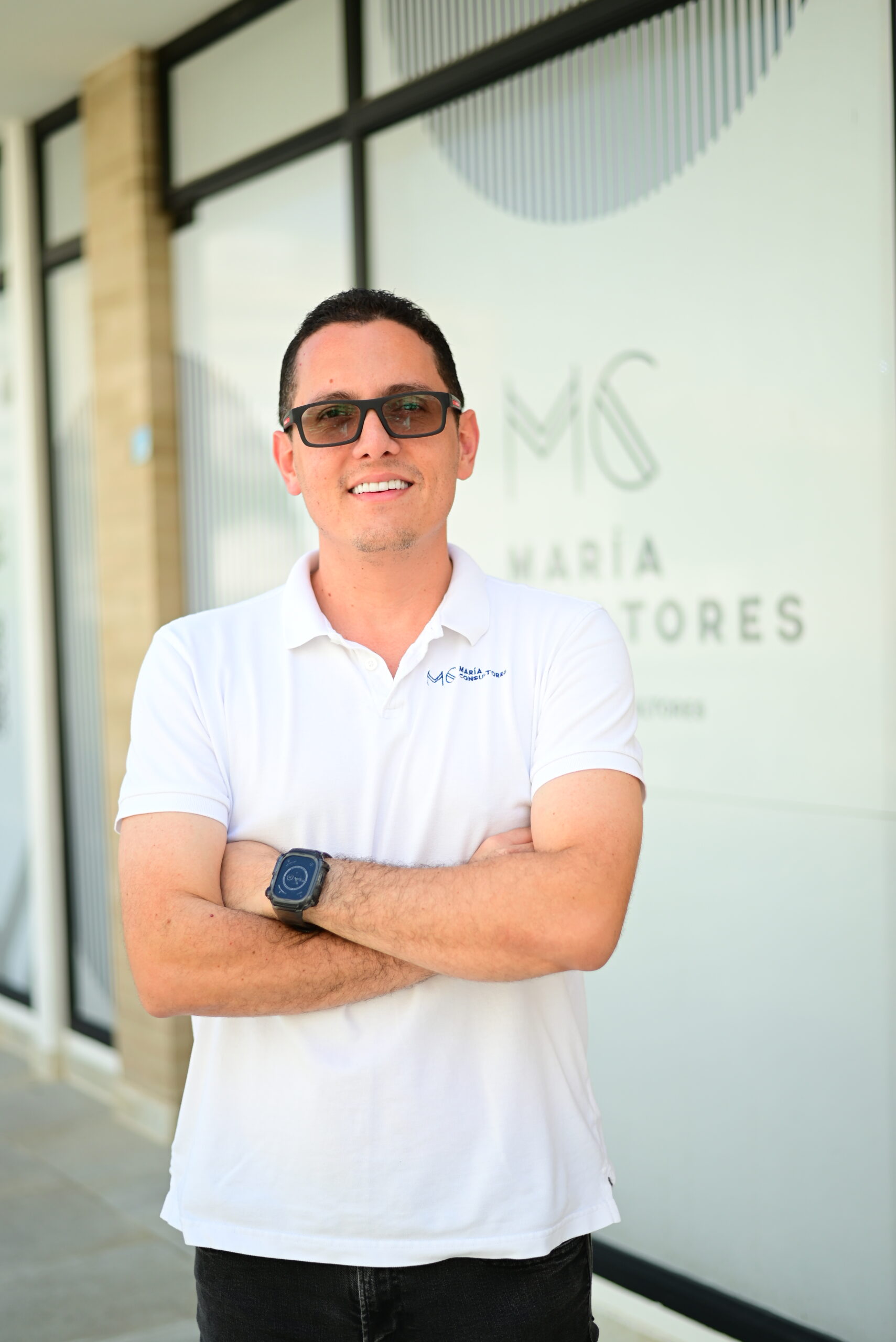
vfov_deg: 39.6
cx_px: 448
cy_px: 671
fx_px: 1865
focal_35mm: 50
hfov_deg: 27.0
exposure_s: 1/1250
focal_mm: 50
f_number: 1.8
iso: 160
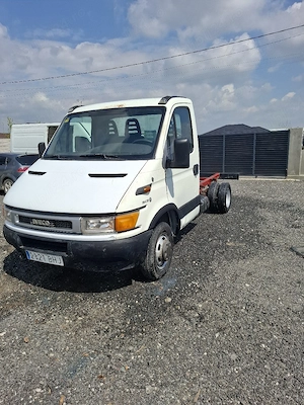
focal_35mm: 23
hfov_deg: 58.9
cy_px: 202
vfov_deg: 73.9
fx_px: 269
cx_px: 152
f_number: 1.8
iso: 50
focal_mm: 5.54
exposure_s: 1/5000
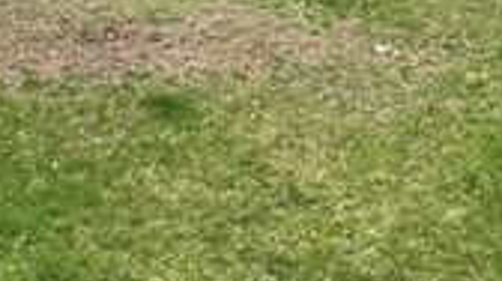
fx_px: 1236
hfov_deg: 22.9
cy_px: -224
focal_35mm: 93
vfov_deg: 11.9
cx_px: 275
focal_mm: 2.22
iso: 40
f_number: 2.2
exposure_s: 1/356
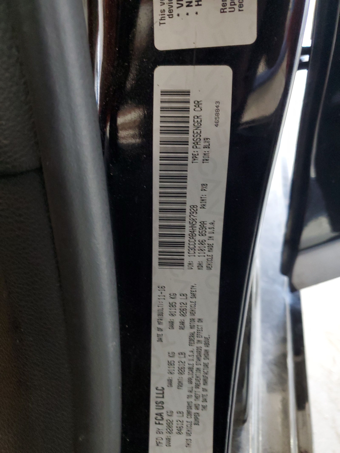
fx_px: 340
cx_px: 170
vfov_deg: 67.3
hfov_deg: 53.1
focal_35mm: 26
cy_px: 226
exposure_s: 1/20
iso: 296
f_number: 1.5
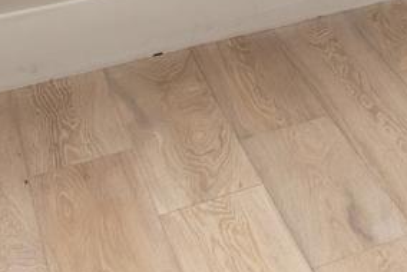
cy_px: -485
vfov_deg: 10.1
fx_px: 1222
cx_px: 917
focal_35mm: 108
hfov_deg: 14.2
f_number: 8
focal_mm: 10
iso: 100
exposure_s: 1/10
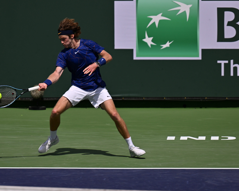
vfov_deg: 3.8
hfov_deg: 4.8
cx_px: 109
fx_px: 2879
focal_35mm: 407
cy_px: 95
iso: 160
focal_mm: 240
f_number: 4
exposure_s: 1/6400
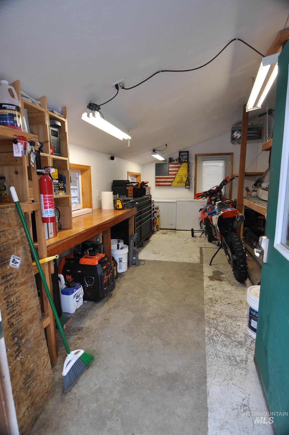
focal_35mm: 18
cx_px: 144
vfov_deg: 90.1
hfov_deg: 67.2
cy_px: 218
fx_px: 217
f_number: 5
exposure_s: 1/100
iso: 400
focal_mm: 12
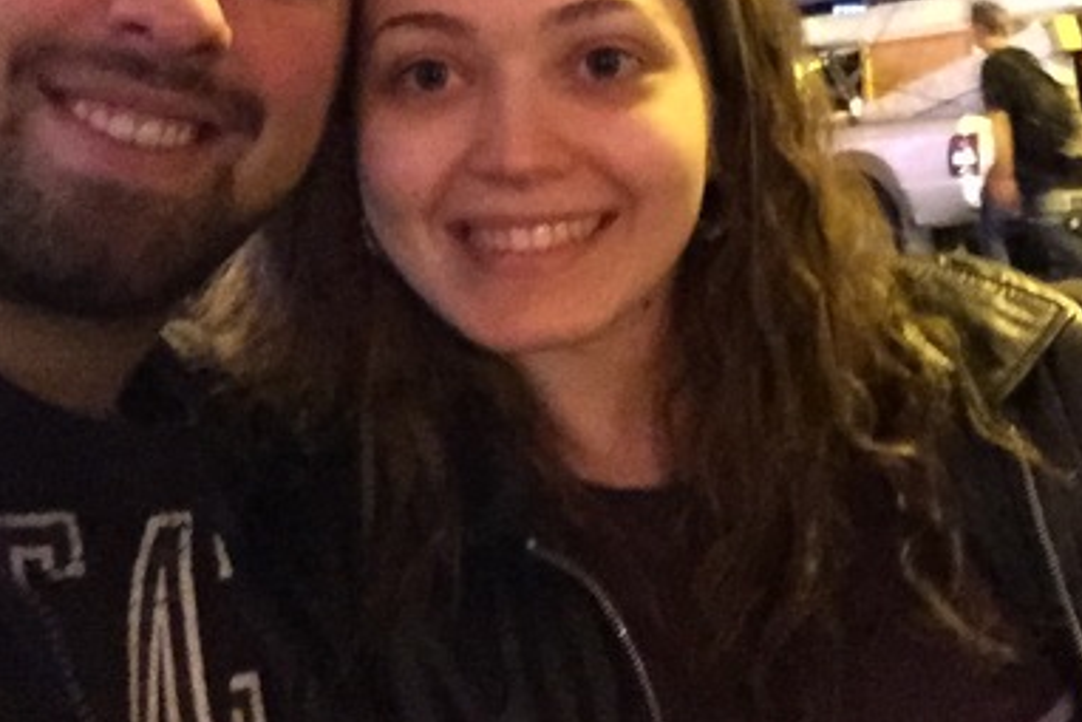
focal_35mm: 54
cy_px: 74
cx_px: 697
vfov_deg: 24.4
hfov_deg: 36.6
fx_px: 1624
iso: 1250
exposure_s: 1/15
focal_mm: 2.65
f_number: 2.2
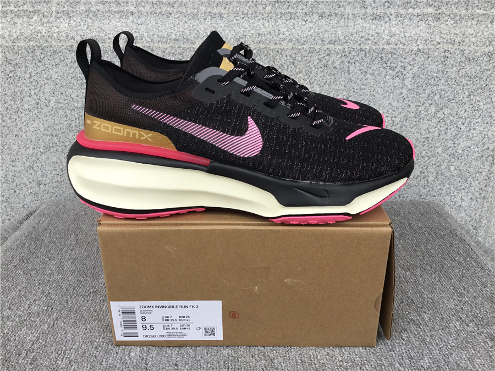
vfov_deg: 45.4
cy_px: 186
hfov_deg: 58.4
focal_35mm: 31
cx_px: 248
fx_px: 443
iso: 32
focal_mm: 3.3
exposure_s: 1/100
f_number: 2.4
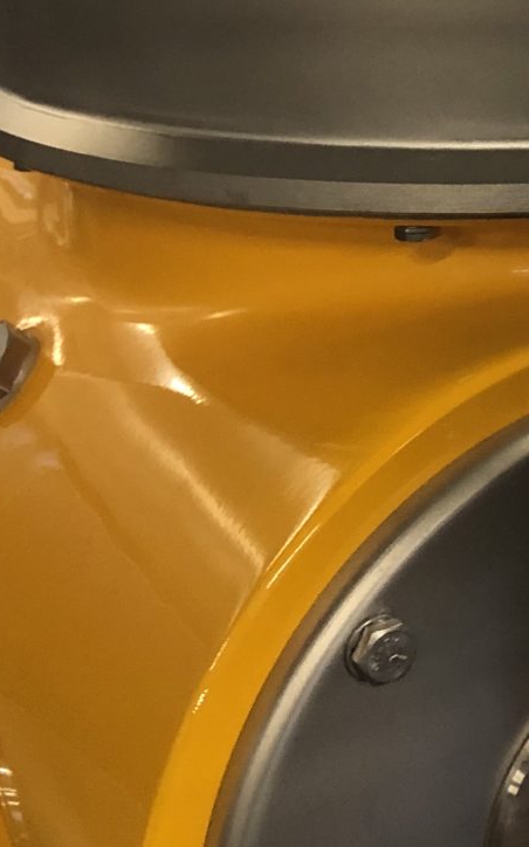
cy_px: -27
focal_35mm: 84
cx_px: 866
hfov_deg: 14.2
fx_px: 1939
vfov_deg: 23.5
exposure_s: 1/15
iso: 80
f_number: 1.8
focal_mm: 3.99
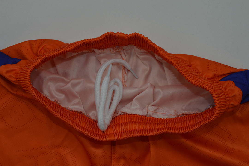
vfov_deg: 22.6
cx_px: 124
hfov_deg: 33.4
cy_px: 83
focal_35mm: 60
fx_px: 415
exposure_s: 1/160
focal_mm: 40
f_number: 16
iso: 400
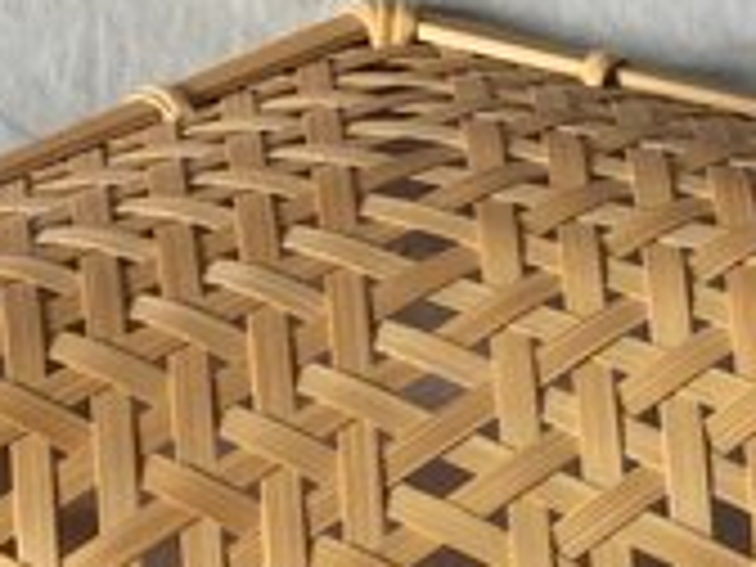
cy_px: 814
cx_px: 189
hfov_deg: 16.6
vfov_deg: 12.1
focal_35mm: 118
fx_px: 2577
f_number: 2.4
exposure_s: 1/500
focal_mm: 3.3
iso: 25
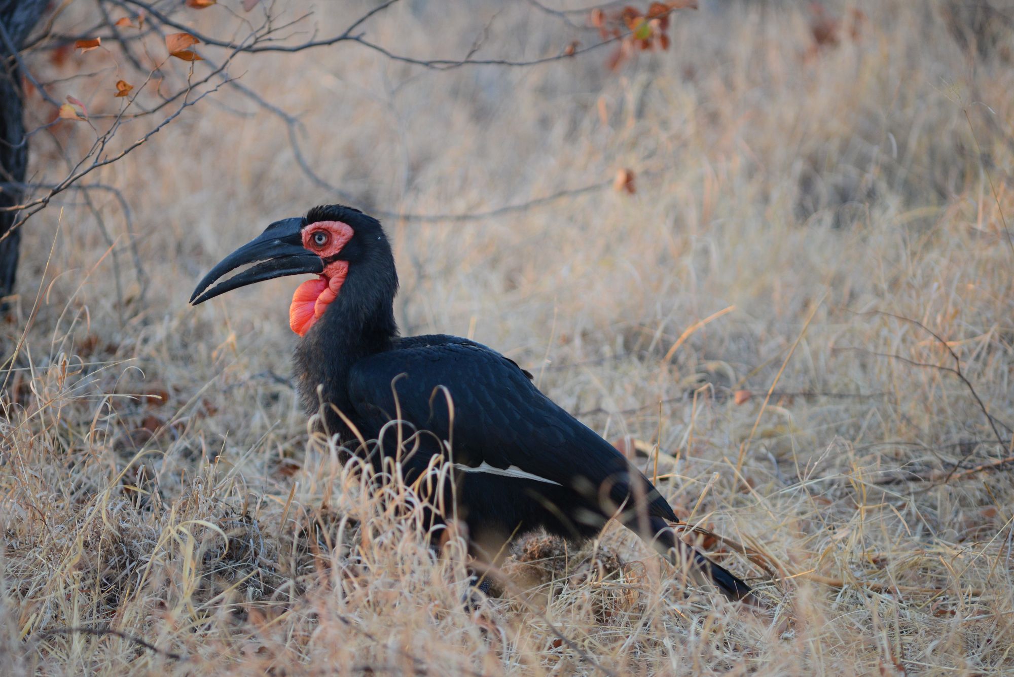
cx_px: 507
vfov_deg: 4.6
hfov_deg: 6.9
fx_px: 8453
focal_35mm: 300
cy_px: 338
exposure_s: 1/400
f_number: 4.5
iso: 1250
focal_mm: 300
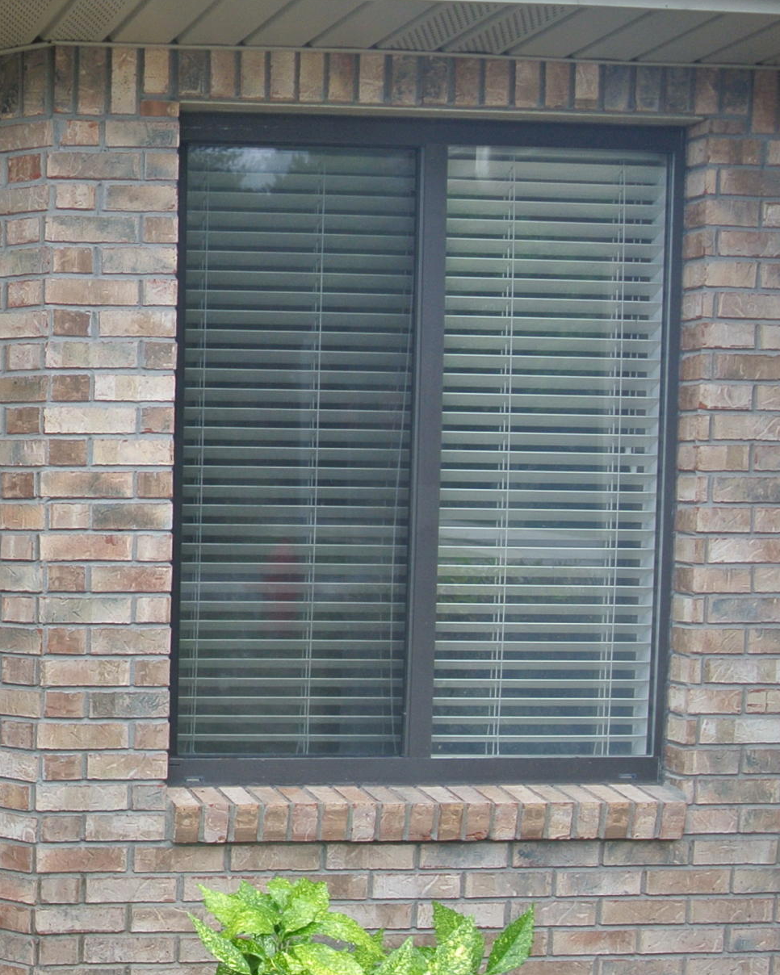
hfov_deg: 21.3
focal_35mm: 63
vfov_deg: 29.9
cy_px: 612
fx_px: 1818
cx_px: -302
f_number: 4
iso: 100
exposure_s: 1/250
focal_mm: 10
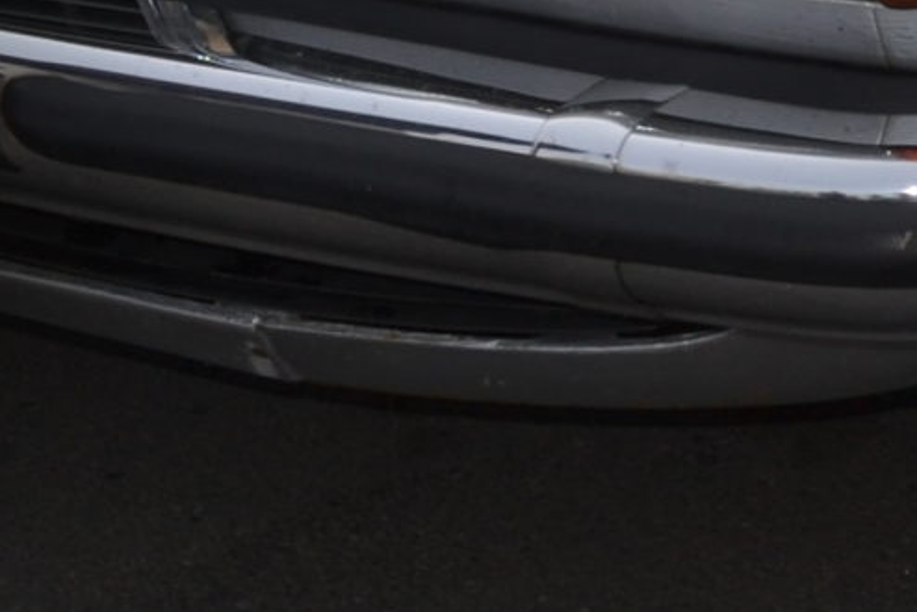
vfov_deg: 6.5
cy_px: -867
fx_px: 5148
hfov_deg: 10.1
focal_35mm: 202
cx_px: 906
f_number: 9
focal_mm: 26
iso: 100
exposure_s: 1/200
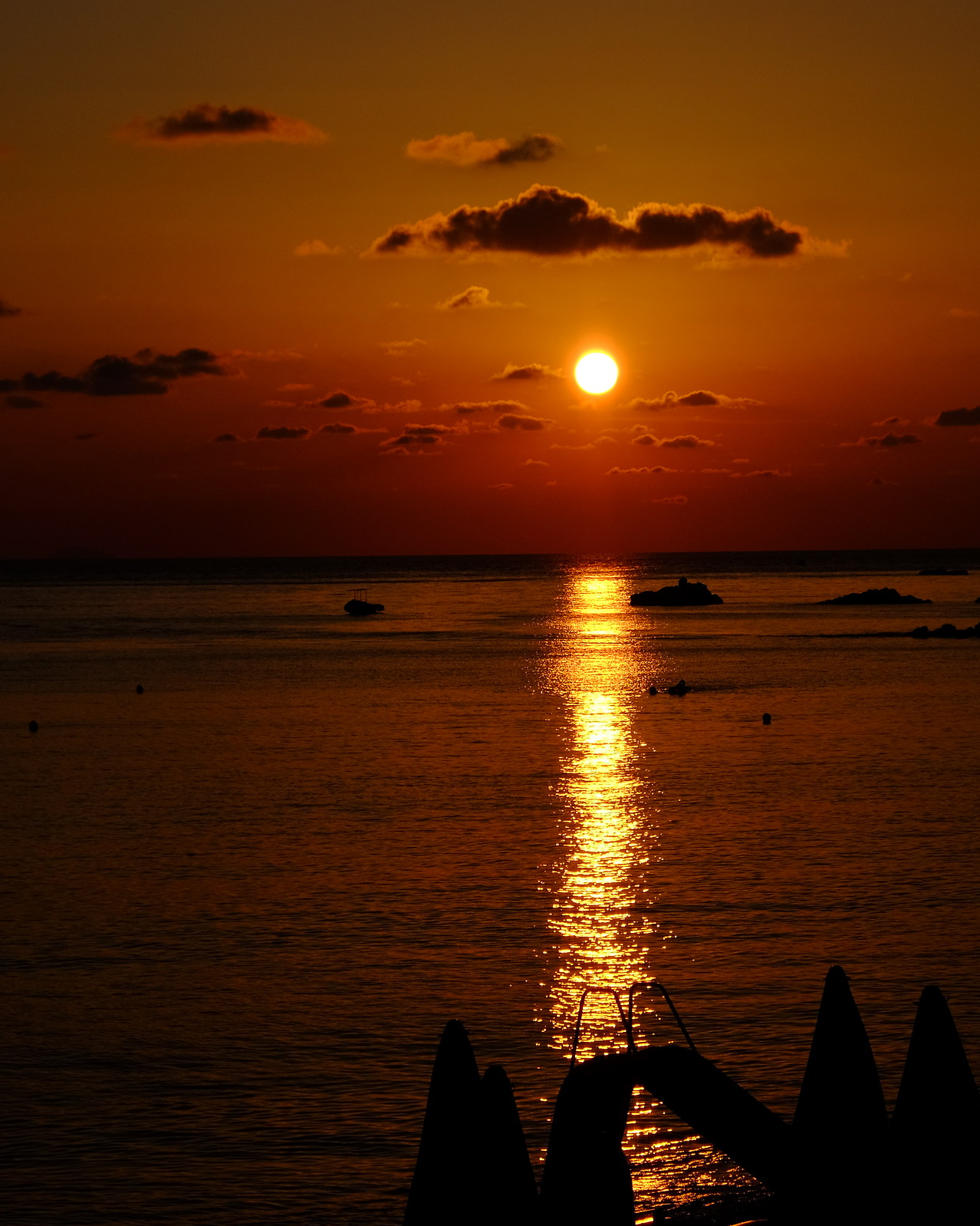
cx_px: 583
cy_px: 613
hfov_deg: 13.2
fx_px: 4243
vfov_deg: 16.4
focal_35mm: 117
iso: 200
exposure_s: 1/4000
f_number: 7.1
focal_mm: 55
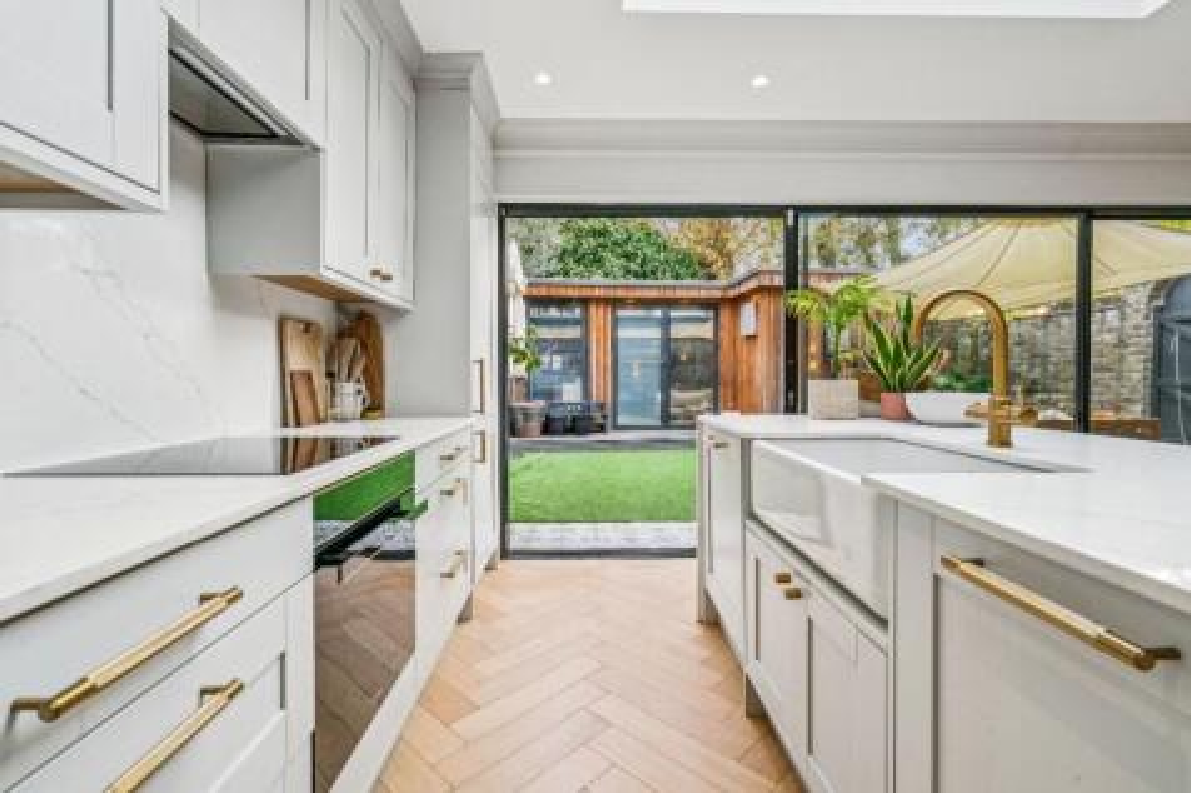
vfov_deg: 73.7
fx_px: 529
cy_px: 396
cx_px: 596
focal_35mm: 16
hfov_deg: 96.8
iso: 250
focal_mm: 16
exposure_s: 1/30
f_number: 11
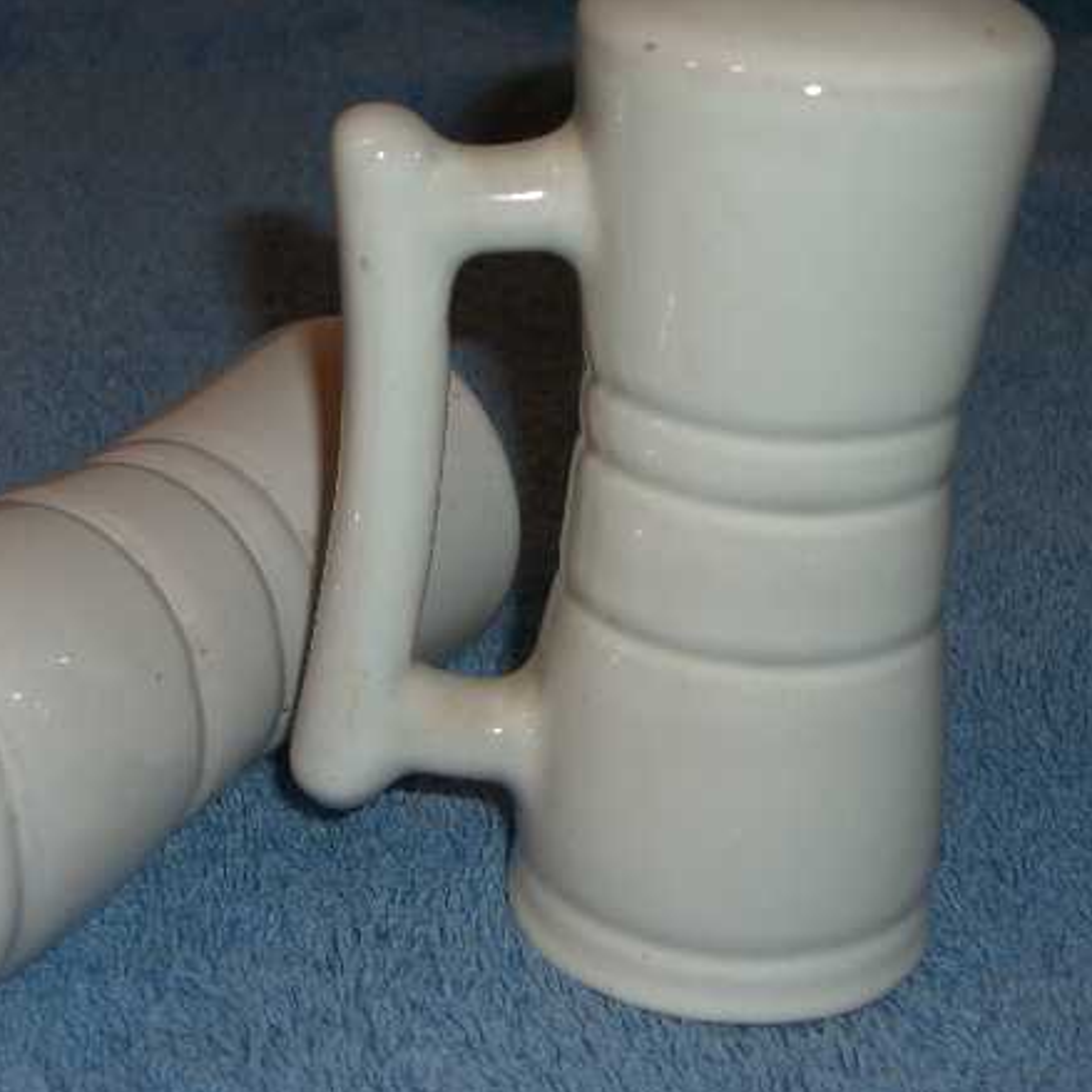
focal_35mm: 85
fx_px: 3034
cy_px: 510
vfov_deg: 20.4
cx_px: 343
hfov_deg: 20.3
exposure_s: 1/30
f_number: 7.6
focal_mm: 13.7
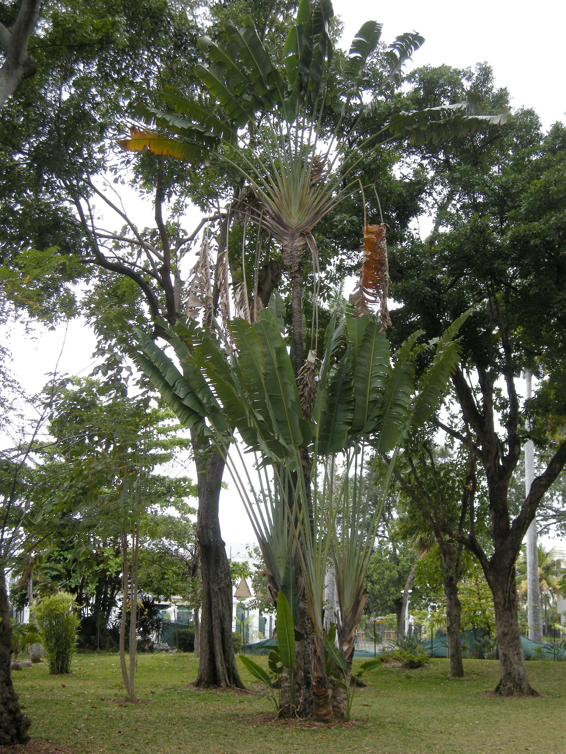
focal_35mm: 47
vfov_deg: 40.4
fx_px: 1025
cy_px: 377
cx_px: 283
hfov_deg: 30.9
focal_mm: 10.1
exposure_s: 1/123
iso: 64
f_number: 3.9
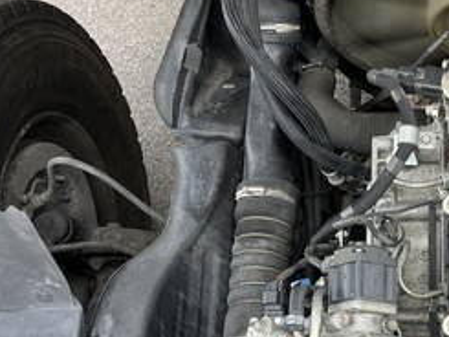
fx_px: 947
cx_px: 537
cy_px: 293
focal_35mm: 73
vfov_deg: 19.9
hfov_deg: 24.2
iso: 25
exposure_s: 1/156
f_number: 1.8
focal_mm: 3.99
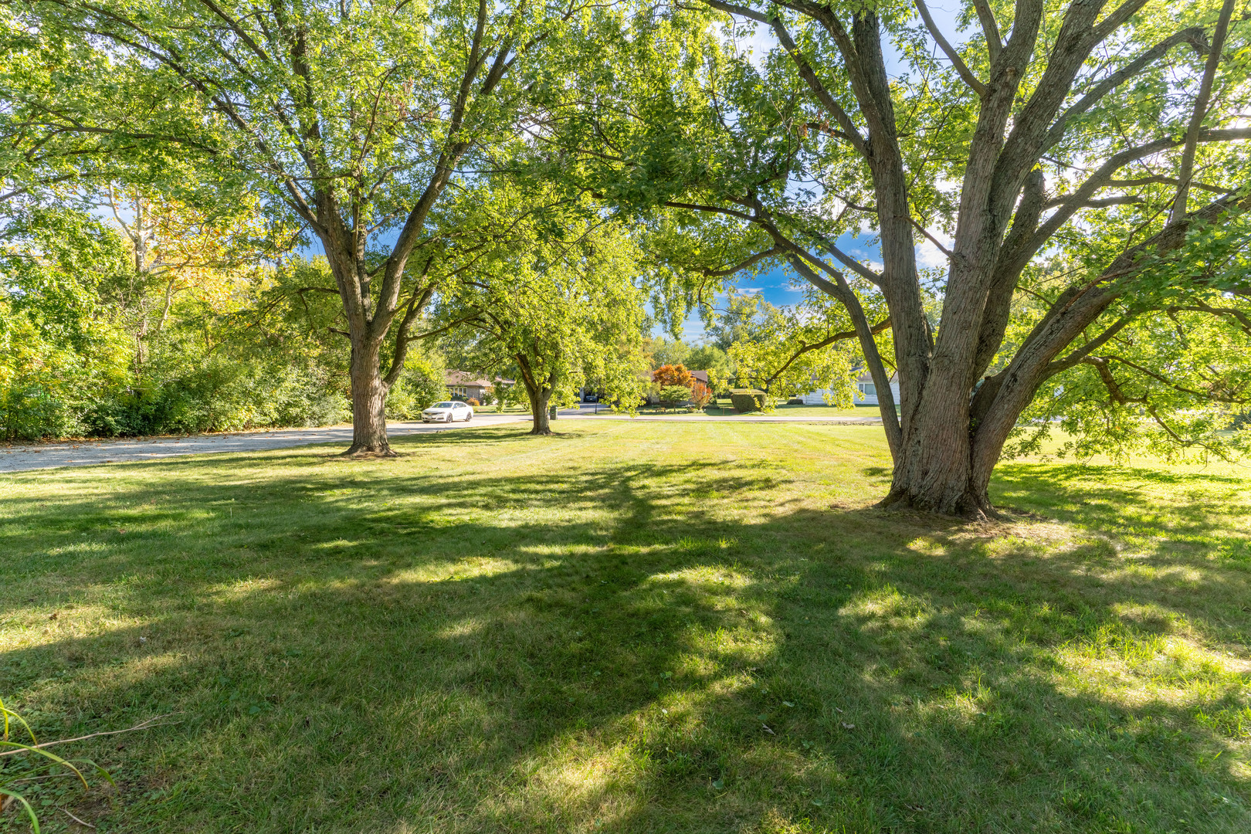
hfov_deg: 93.3
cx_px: 626
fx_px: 591
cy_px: 417
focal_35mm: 17
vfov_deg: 70.4
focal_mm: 17
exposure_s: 1/1600
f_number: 8
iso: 125
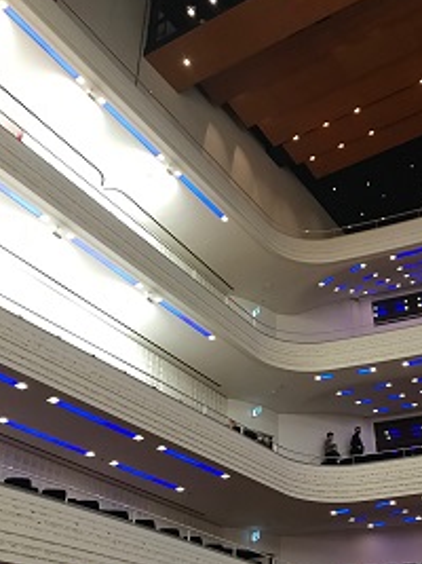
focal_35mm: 42
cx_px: 308
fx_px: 683
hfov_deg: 33.7
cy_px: 340
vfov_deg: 44.6
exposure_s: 1/14
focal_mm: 3.99
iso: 100
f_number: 1.8
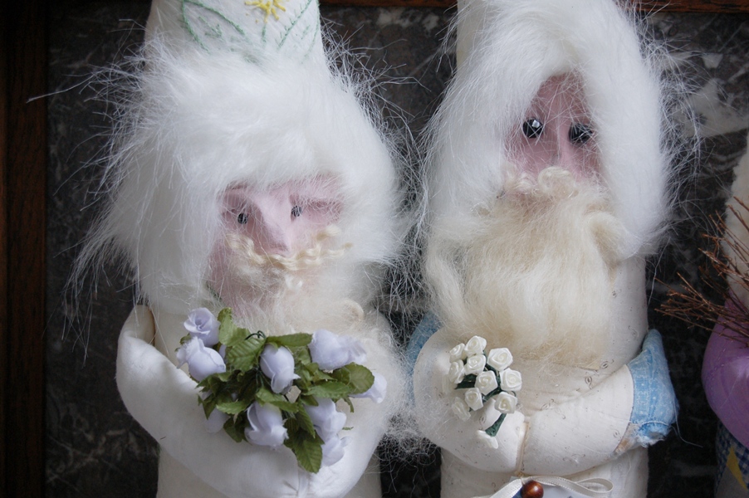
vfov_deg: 18.2
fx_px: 1559
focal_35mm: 75
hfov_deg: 27.0
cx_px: 374
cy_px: 249
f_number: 5.6
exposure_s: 1/80
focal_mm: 50
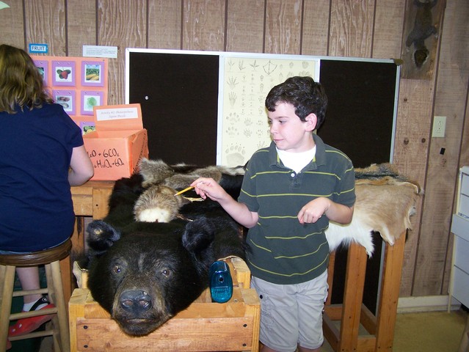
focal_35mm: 38
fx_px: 515
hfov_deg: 49.0
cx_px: 234
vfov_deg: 37.8
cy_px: 176
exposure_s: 1/60
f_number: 2.8
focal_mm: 6.3
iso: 160
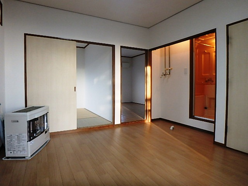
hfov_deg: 79.0
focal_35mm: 21
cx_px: 124
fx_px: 150
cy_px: 93
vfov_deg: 63.4
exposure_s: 1/60
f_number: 3.5
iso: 200
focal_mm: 3.7
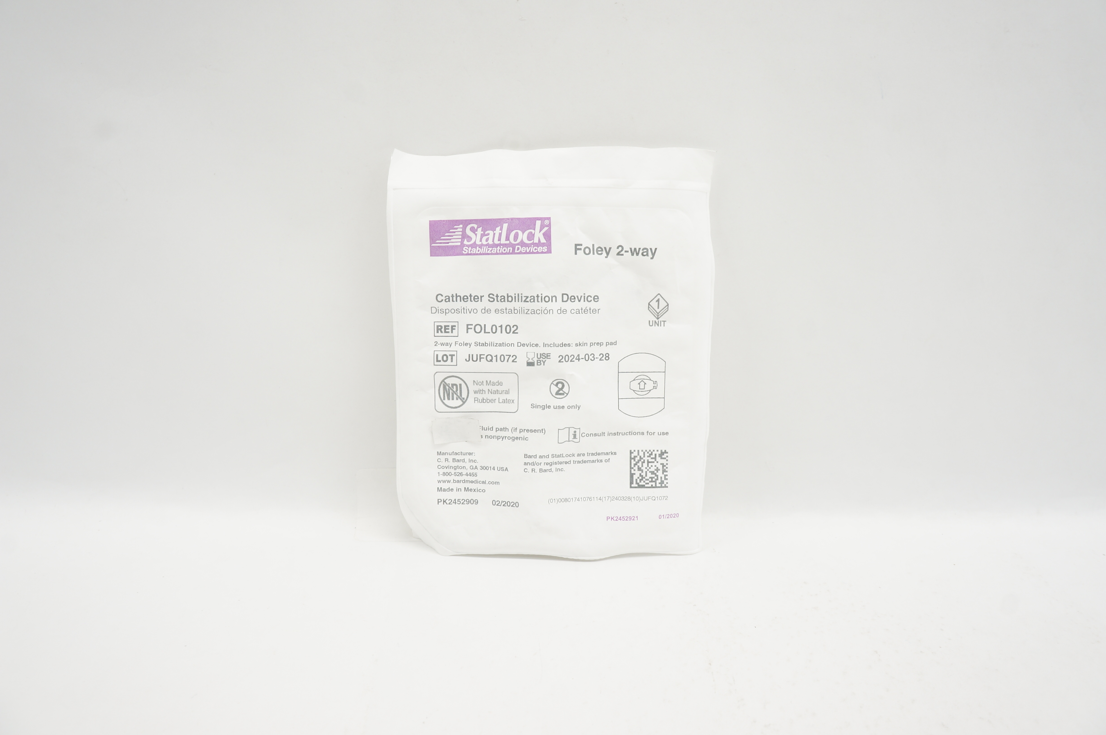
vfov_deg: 47.8
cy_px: 368
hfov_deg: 67.4
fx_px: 829
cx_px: 553
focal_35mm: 27
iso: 200
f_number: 9
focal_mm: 18
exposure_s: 1/15
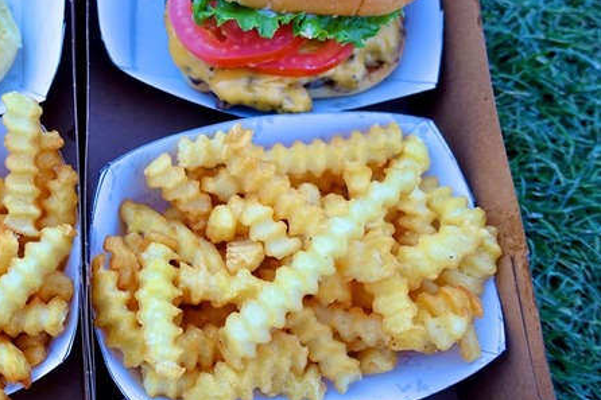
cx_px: 77
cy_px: 141
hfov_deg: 43.0
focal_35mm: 42
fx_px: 701
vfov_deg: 31.7
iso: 160
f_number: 1.8
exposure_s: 1/30
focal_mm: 8.8
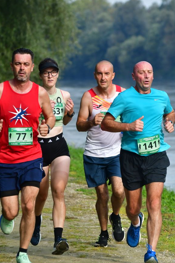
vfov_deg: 9.2
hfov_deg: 6.1
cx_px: 85
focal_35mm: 224
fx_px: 1636
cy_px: 143
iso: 1000
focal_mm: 135
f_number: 4.8
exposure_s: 1/5000
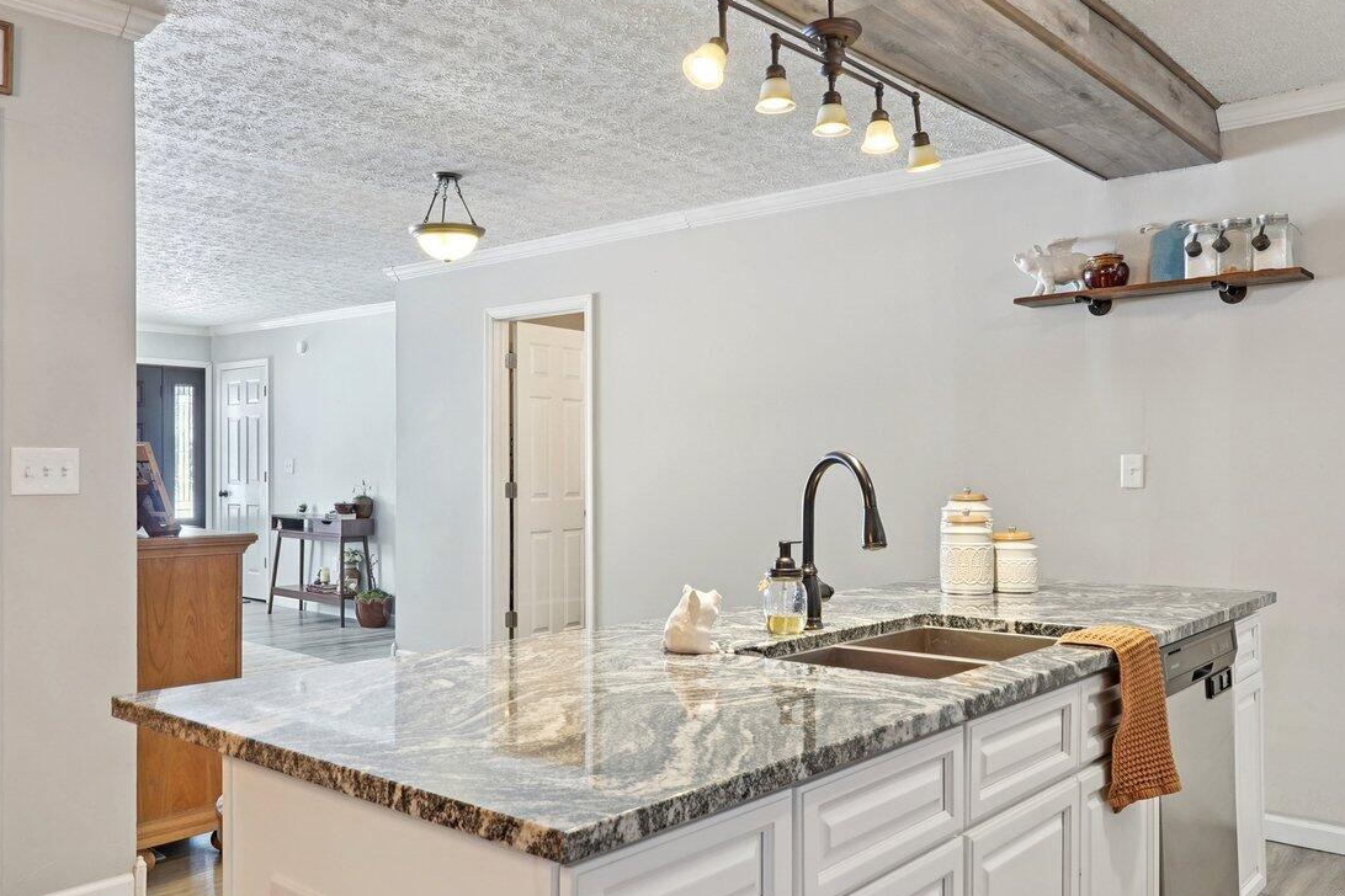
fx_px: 1121
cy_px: 450
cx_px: 599
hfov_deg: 61.8
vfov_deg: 43.6
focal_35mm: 30
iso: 400
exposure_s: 1/13
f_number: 8
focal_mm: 16
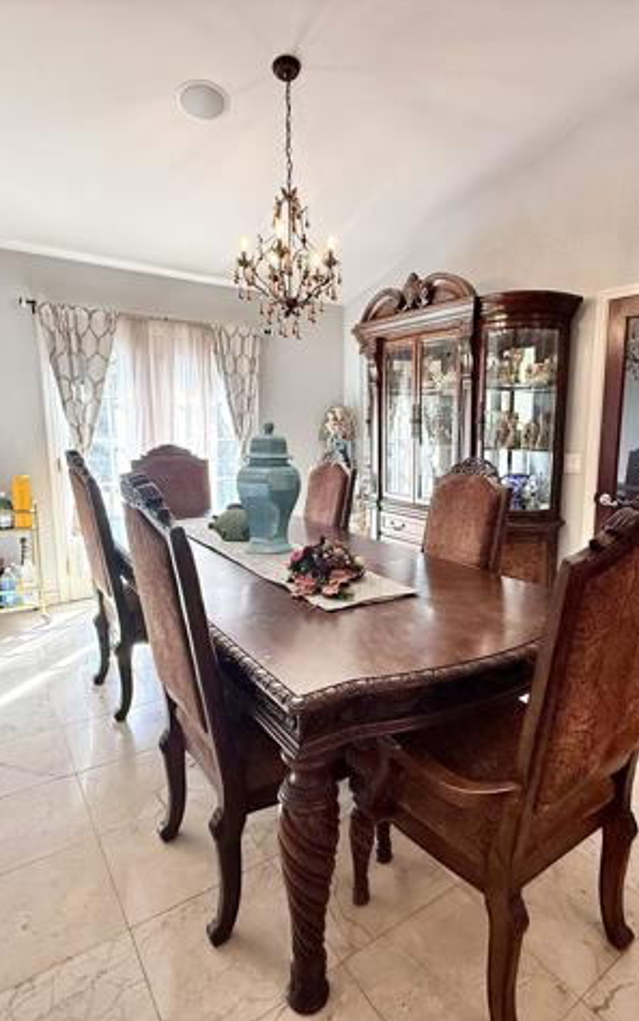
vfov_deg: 85.1
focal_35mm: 20
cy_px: 509
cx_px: 377
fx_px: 557
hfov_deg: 59.3
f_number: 2.2
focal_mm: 2.22
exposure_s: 1/120
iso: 400
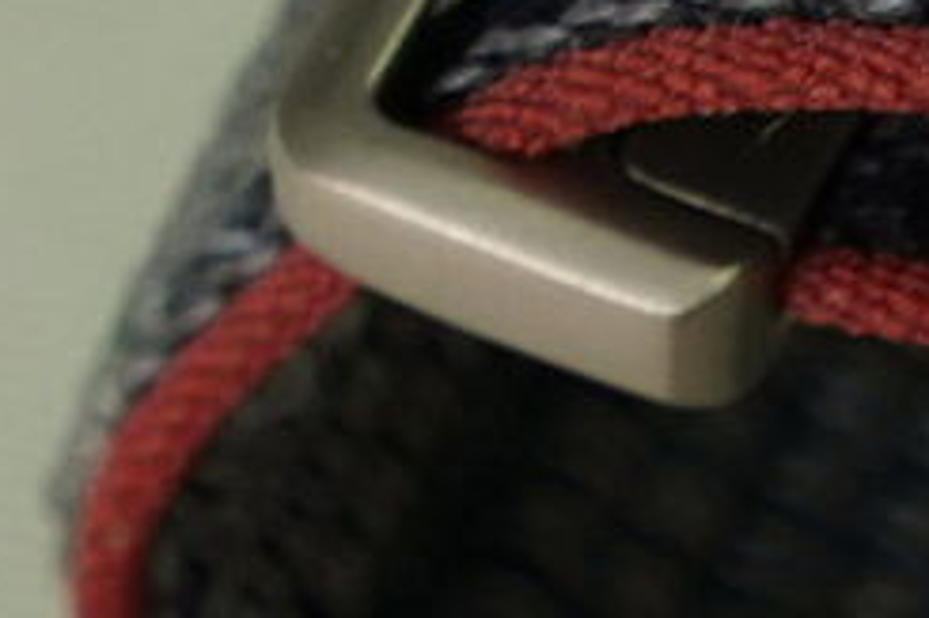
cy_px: 982
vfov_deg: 2.6
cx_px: 2525
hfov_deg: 3.8
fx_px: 13745
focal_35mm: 533
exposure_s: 1/125
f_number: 8
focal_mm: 68
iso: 500
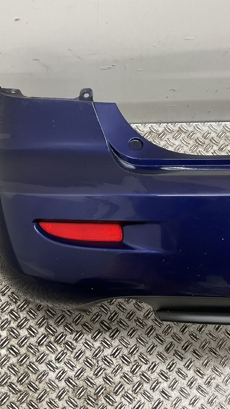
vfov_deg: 47.4
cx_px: 127
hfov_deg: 27.7
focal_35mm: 43
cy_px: 204
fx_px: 466
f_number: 1.8
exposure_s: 1/50
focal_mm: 3
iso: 64
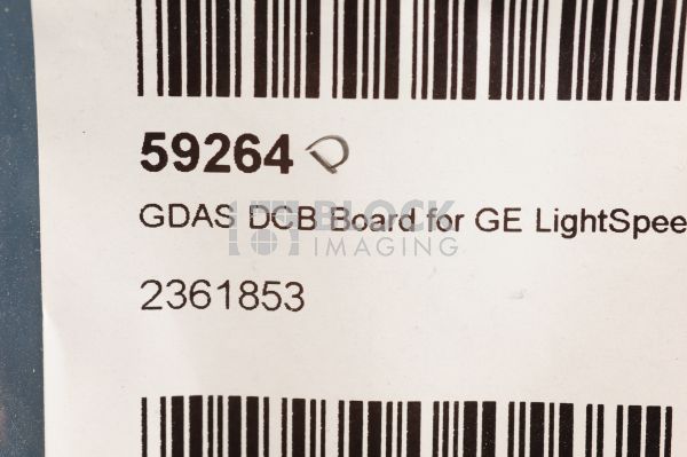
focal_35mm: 50
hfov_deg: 39.6
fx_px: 953
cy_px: 228
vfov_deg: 26.9
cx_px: 344
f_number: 11
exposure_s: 1/160
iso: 1600
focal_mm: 50
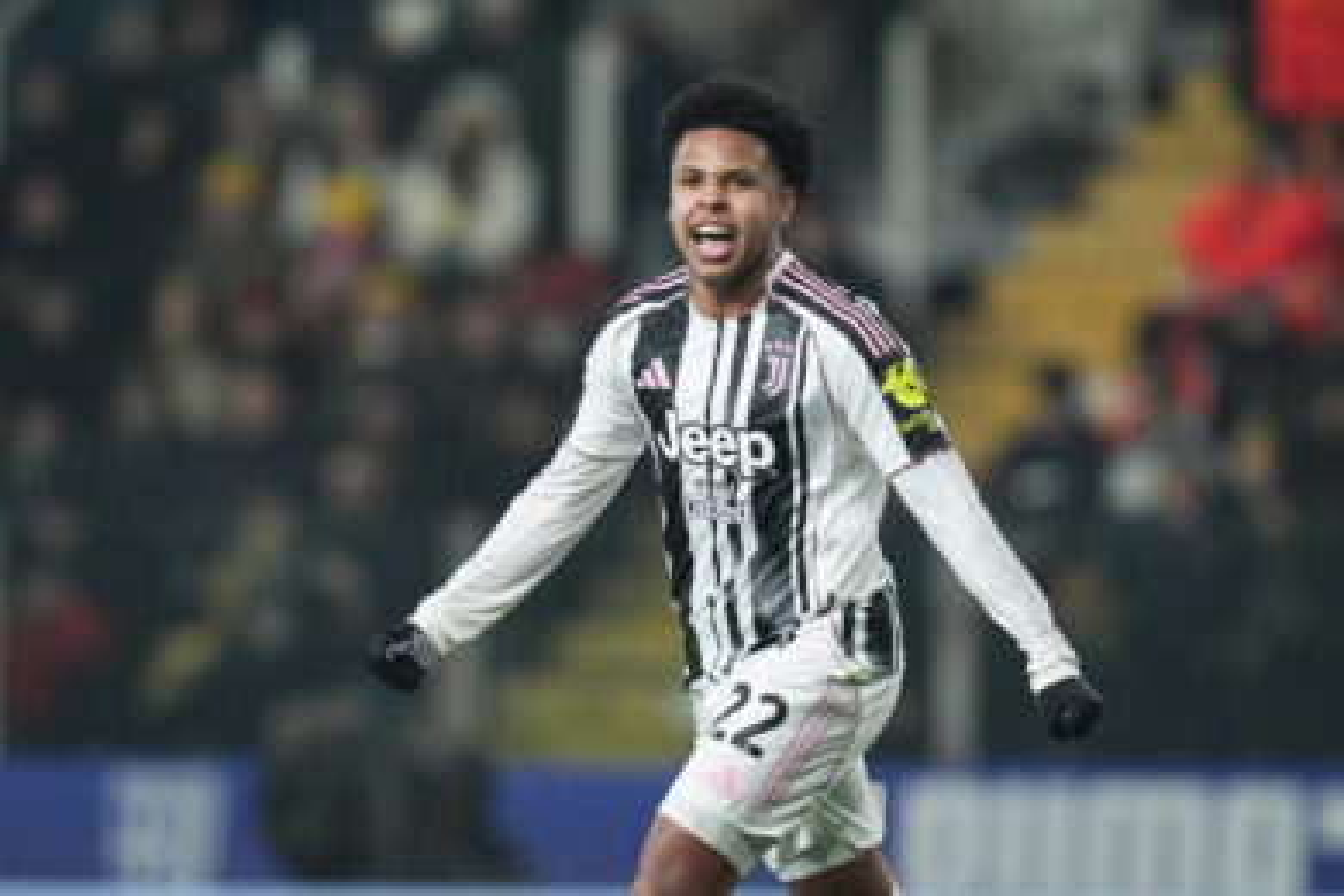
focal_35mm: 400
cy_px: 448
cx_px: 672
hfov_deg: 5.2
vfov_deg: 3.4
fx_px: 14932
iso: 2500
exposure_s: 1/1600
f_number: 3.2
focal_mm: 400
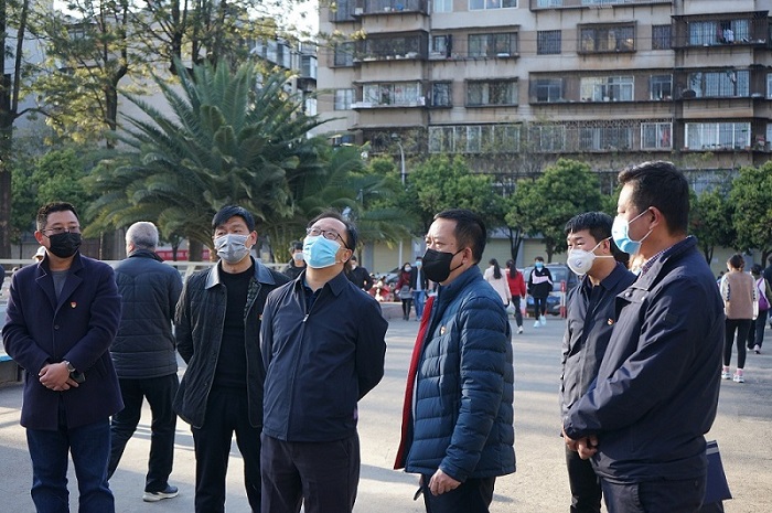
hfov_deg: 41.2
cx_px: 386
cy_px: 256
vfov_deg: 28.0
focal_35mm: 48
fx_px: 1028
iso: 160
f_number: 4.5
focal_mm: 48
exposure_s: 1/160
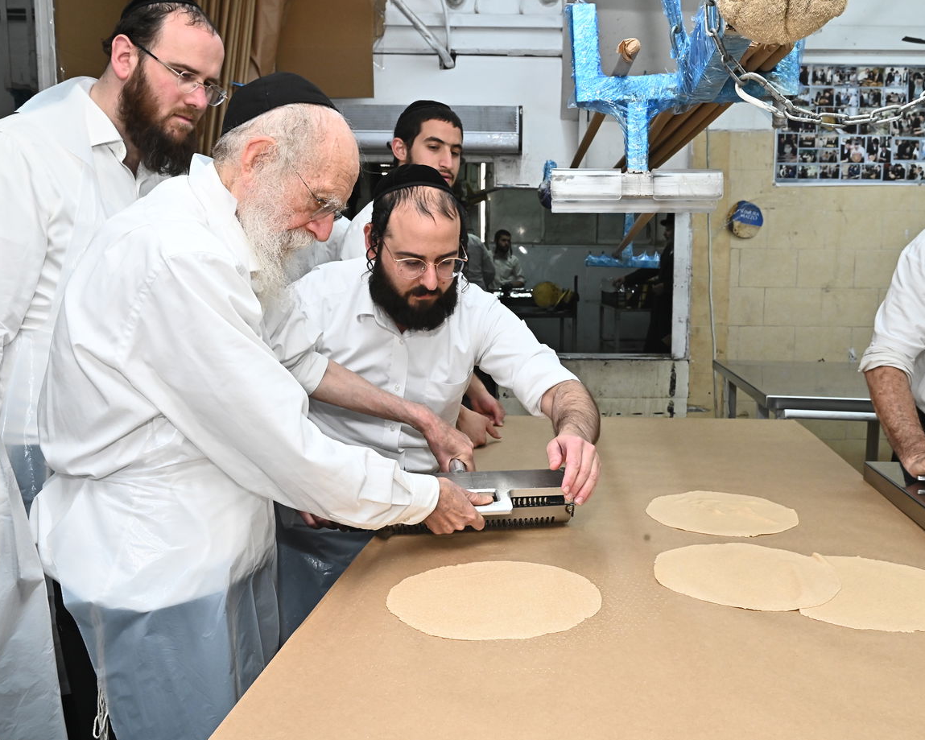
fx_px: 876
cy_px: 367
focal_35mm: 32
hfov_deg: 55.4
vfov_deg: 45.8
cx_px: 542
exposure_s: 1/200
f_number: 10
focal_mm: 28
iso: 2500
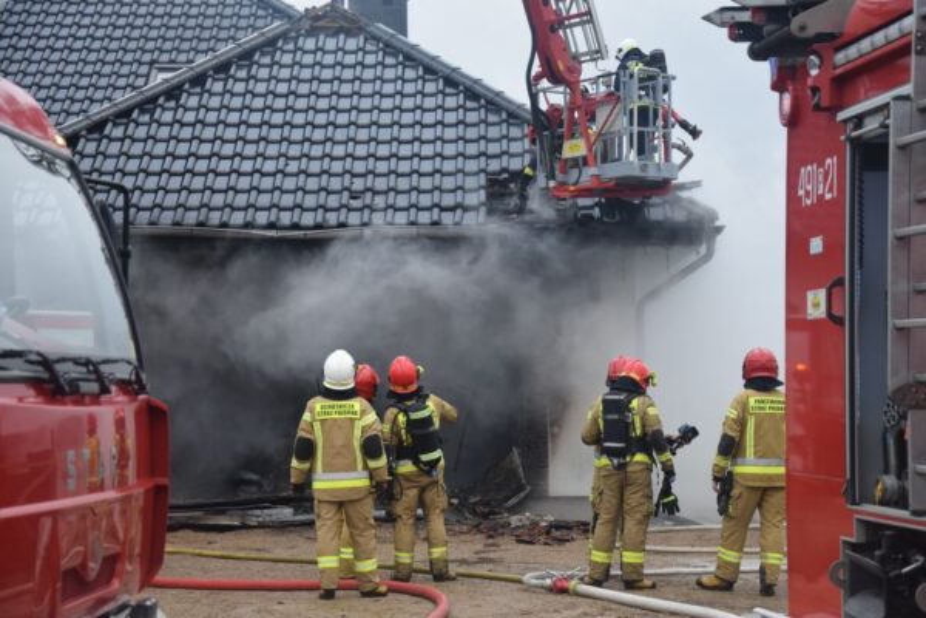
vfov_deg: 15.7
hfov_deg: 23.4
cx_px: 463
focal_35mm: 87
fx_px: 2238
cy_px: 309
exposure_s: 1/500
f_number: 5
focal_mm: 58
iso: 1100
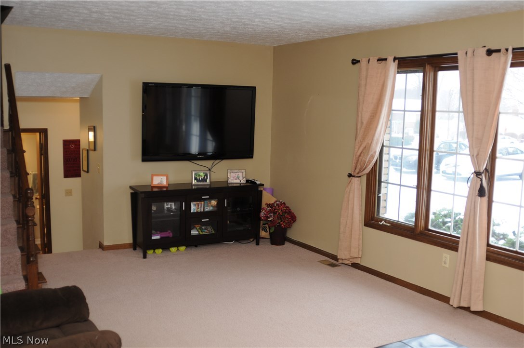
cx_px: 262
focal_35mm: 36
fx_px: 523
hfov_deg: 53.2
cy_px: 174
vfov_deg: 36.8
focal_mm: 24
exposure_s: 1/80
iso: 250
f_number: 2.8
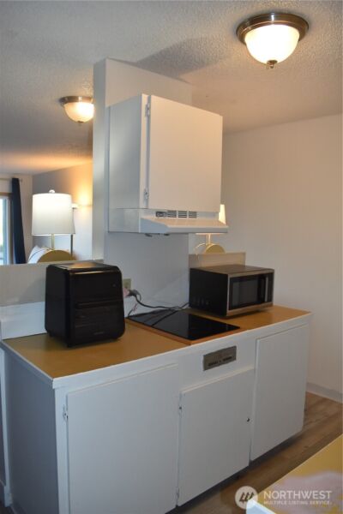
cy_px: 257
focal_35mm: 27
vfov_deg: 67.4
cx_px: 172
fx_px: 386
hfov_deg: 47.9
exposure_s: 1/125
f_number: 5.6
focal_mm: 18
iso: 800
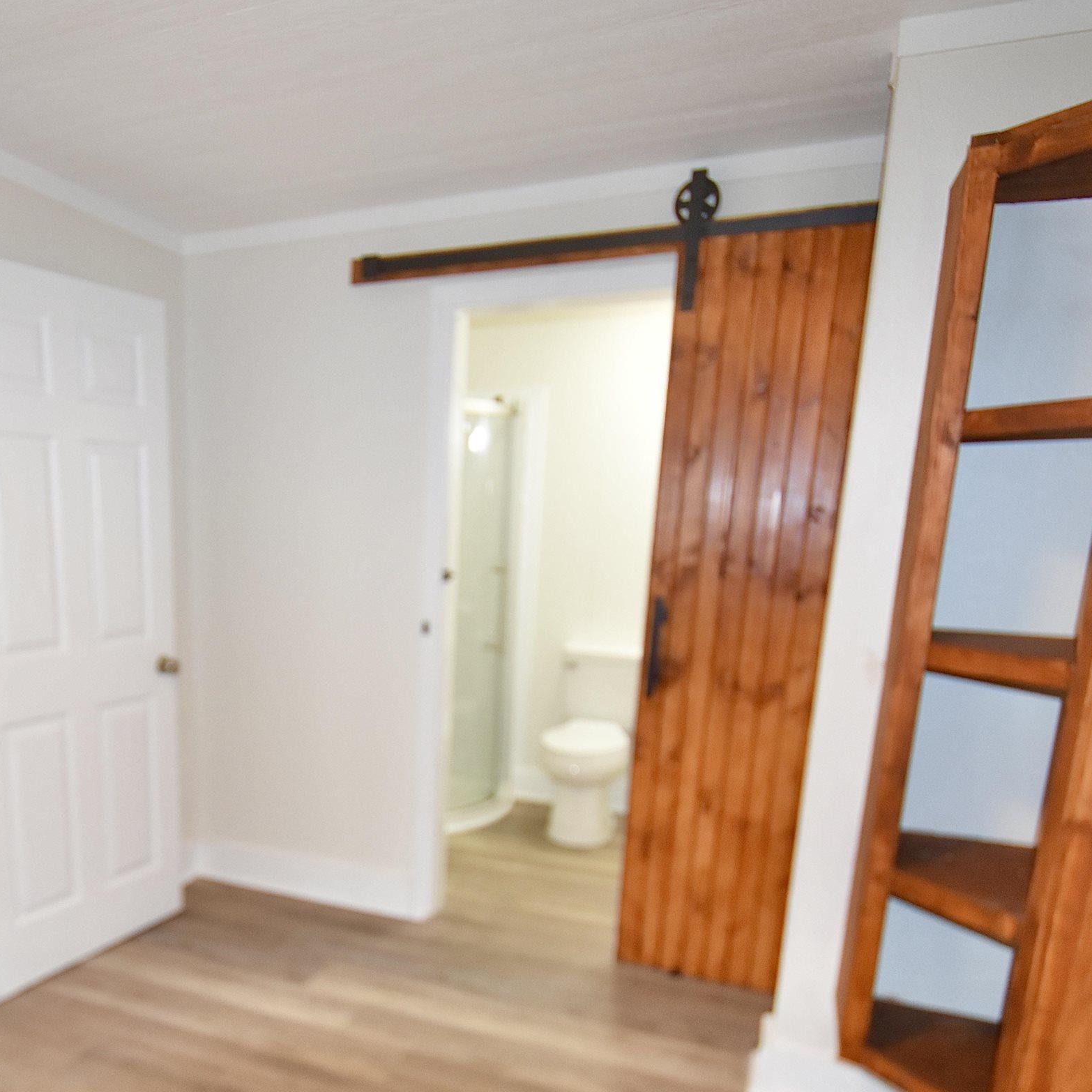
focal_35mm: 25
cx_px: 310
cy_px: 623
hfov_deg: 60.4
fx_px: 892
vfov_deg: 62.6
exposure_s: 1/80
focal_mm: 10
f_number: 4.5
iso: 800
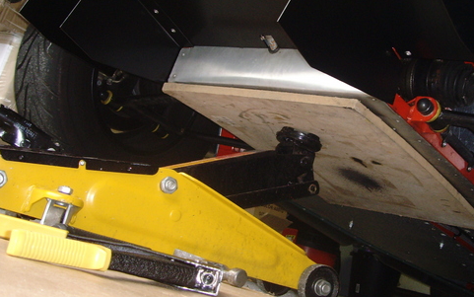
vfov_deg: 23.5
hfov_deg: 36.7
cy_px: 120
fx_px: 711
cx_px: 299
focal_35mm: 55
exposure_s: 1/45
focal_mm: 6.6
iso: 200
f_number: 3.5
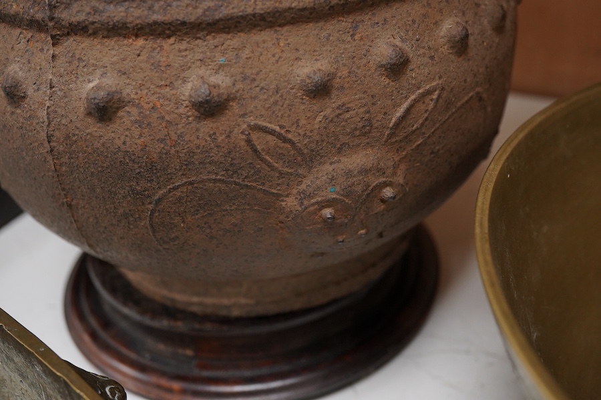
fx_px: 751
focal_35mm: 45
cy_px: 200
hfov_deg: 43.6
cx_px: 300
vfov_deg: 29.9
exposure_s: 1/125
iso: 1250
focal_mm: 30
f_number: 8
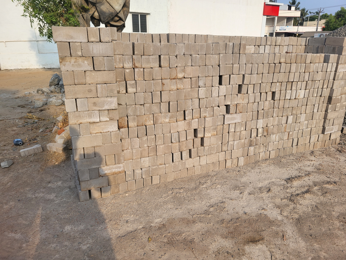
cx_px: 173
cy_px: 130
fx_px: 260
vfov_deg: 53.1
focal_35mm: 26
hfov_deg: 67.3
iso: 40
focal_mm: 5.4
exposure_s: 1/1476
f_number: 1.8
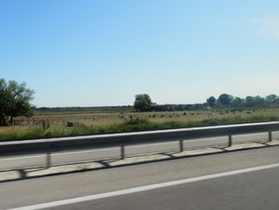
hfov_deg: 48.5
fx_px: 306
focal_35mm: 38
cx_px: 104
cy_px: 109
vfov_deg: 37.7
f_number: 8.7
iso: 80
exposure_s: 1/200
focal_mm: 4.5
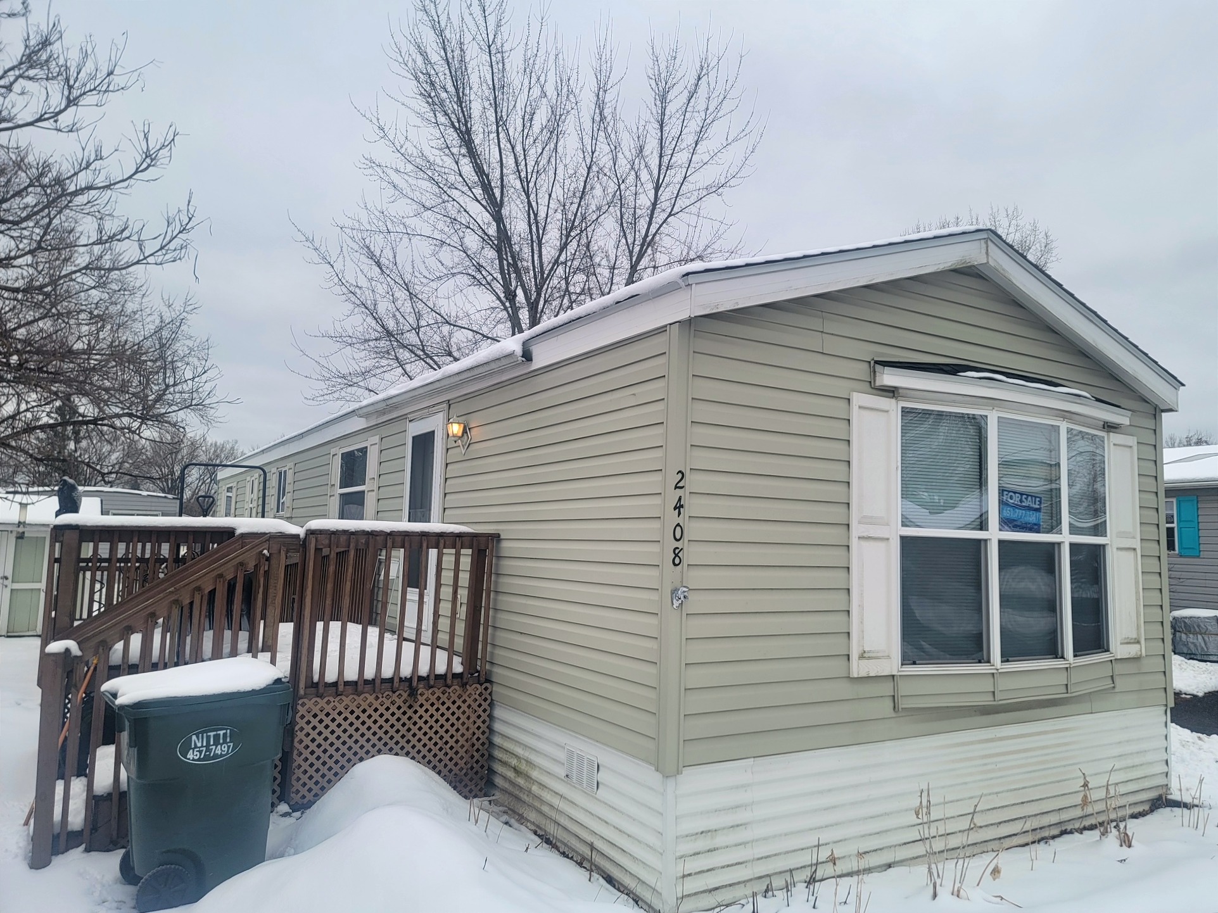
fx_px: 844
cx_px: 609
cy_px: 456
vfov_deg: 56.8
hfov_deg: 71.6
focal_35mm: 24
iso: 16
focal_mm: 6.7
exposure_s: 1/338
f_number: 1.8
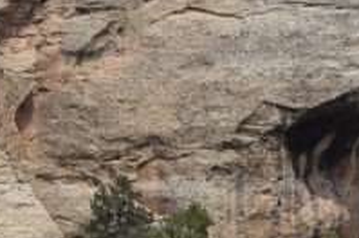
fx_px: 5579
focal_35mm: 560
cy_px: 198
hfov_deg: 3.7
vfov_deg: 2.4
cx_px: 702
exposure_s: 1/320
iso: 200
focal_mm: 55
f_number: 9
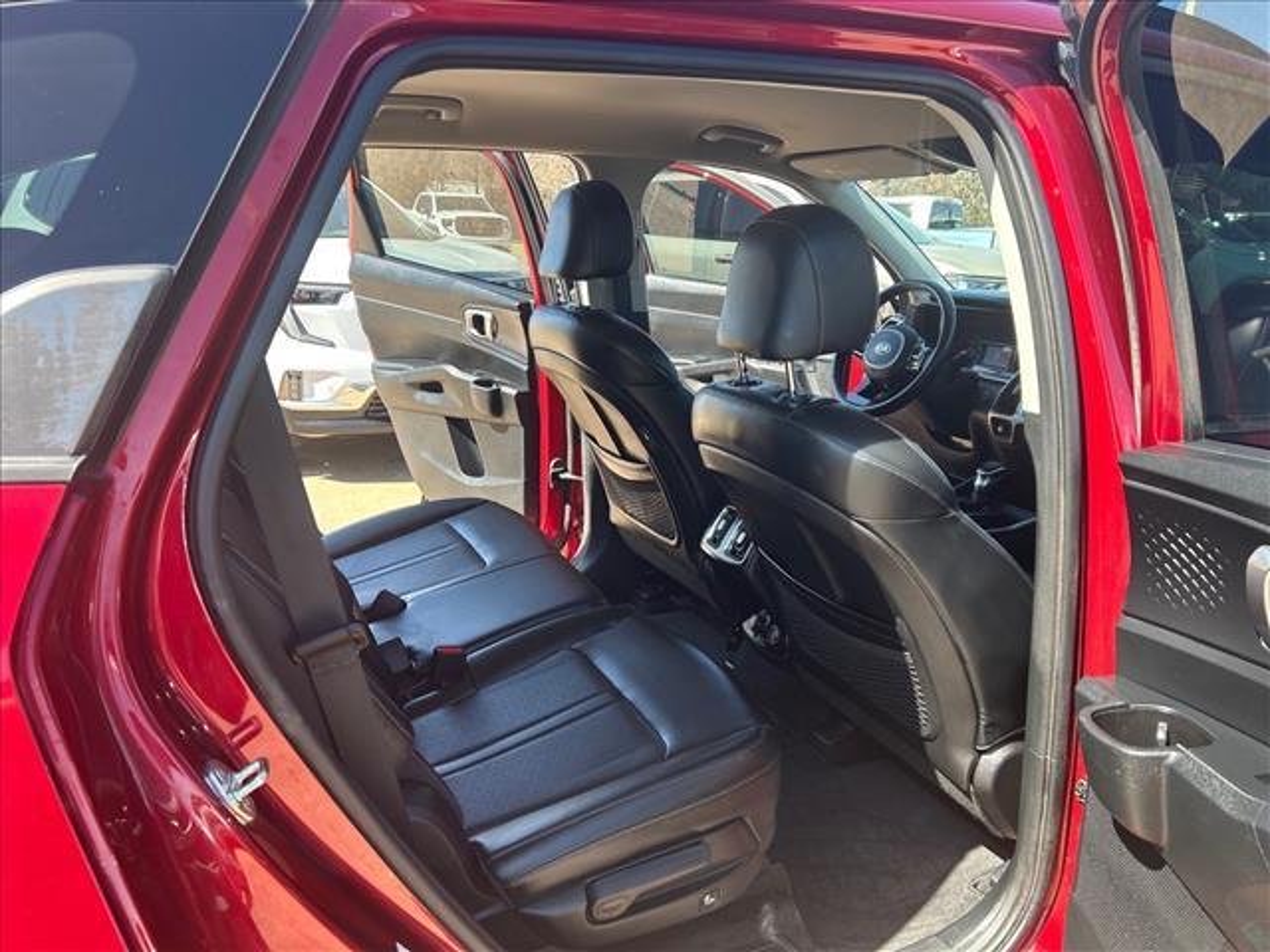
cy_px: 476
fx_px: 954
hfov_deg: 67.3
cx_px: 635
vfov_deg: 53.1
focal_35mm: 26
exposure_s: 1/371
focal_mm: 5.7
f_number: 1.5
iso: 50
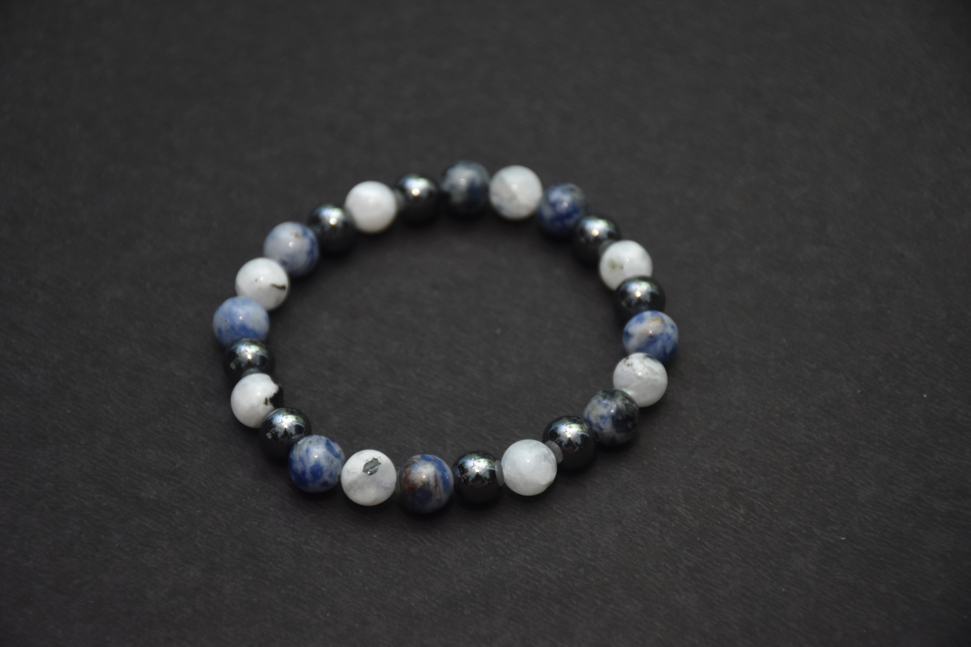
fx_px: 3641
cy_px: 324
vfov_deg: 10.2
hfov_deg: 15.2
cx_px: 486
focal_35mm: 135
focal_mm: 90
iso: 800
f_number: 5.6
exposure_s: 1/125
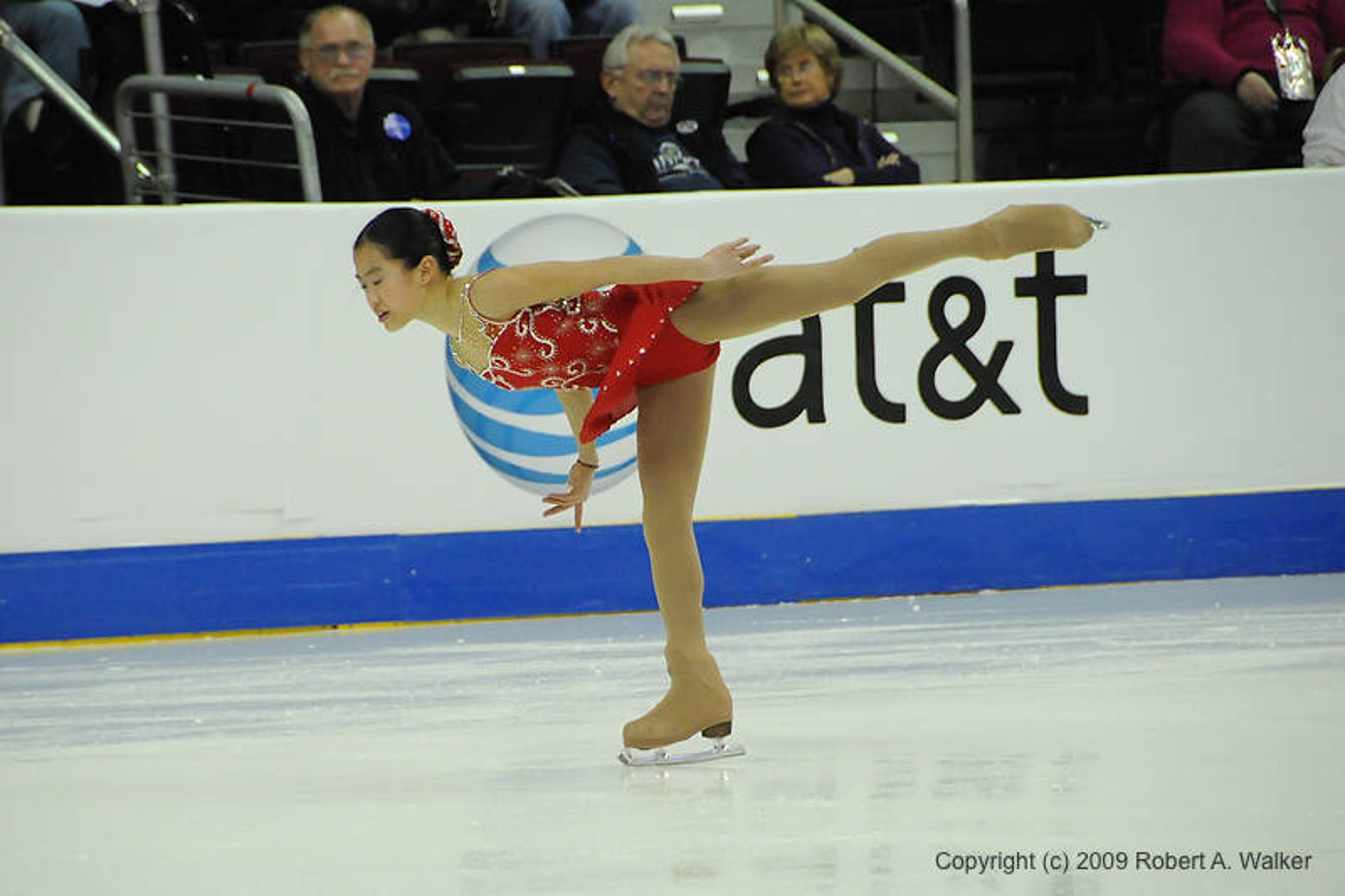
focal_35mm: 300
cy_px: 448
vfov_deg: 4.6
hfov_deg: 6.9
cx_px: 672
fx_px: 11205
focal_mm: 200
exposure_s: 1/1000
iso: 3200
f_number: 5.6
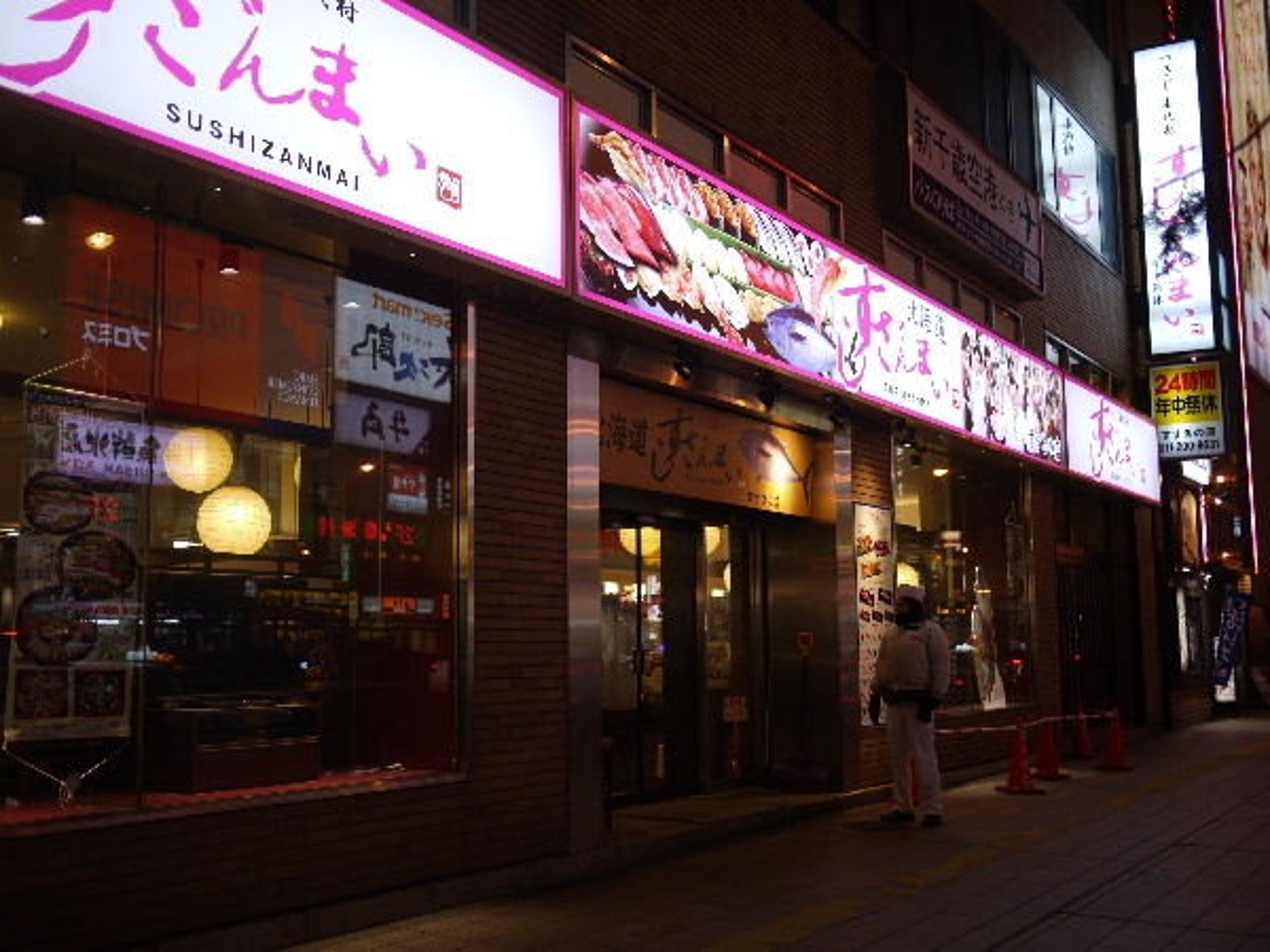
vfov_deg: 36.0
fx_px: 1468
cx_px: 635
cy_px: 476
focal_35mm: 40
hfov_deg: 46.8
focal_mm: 20
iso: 100
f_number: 1.7
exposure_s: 1/80
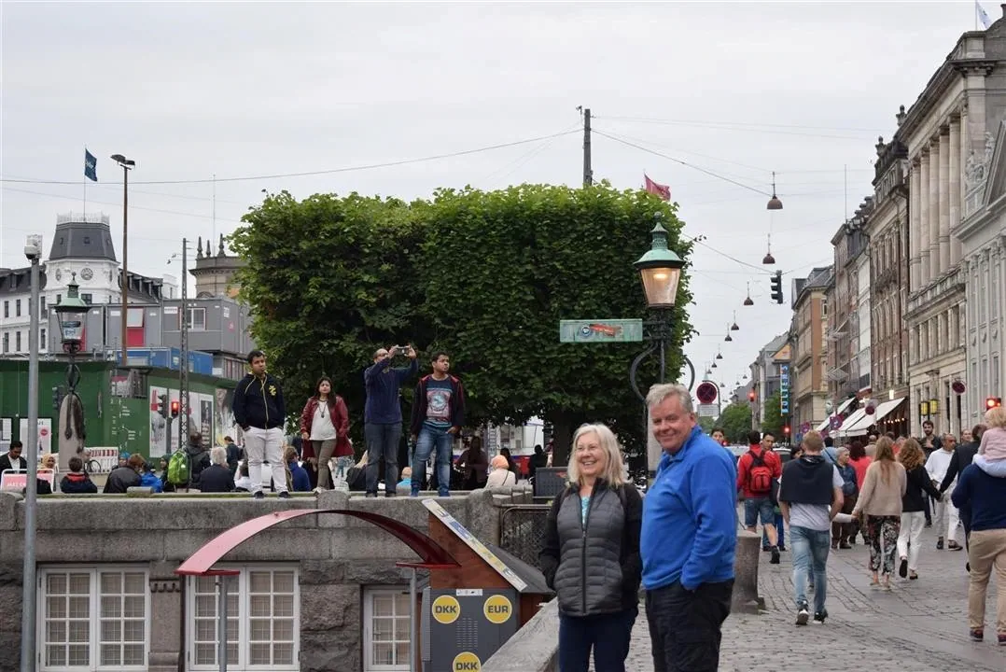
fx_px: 2307
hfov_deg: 24.6
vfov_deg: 16.6
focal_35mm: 82
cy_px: 336
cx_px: 503
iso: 400
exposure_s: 1/80
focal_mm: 55
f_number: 5.6
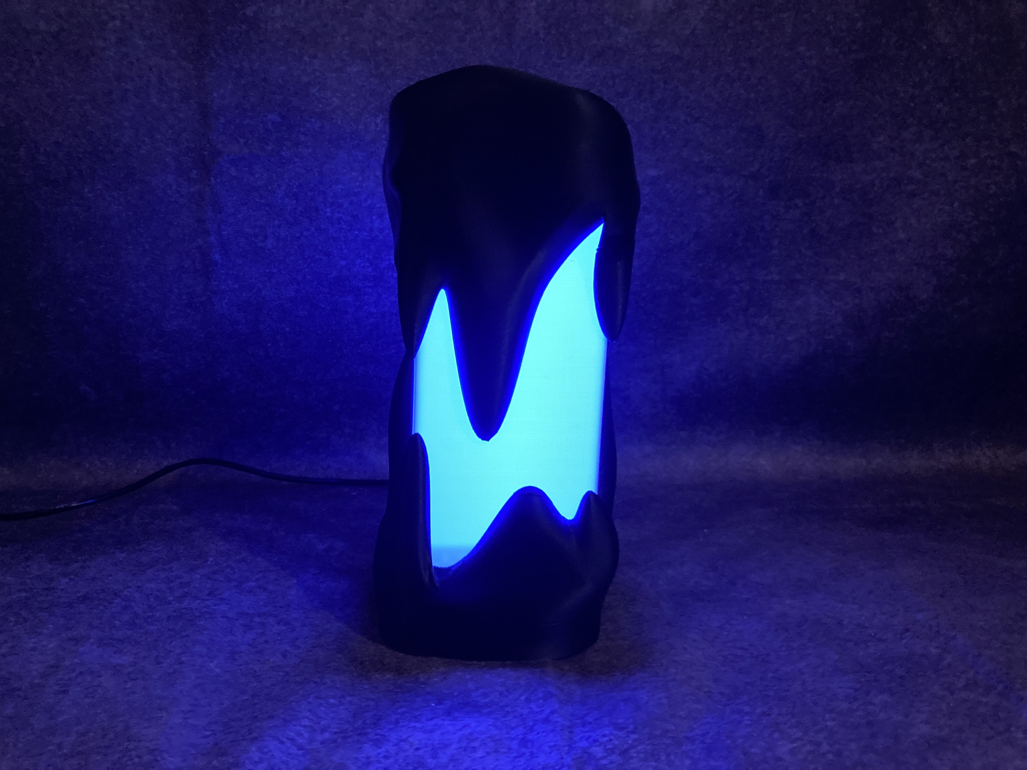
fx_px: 831
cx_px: 514
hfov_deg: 63.4
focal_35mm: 28
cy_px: 385
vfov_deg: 49.7
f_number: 1.8
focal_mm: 3.99
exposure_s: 1/15
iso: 800
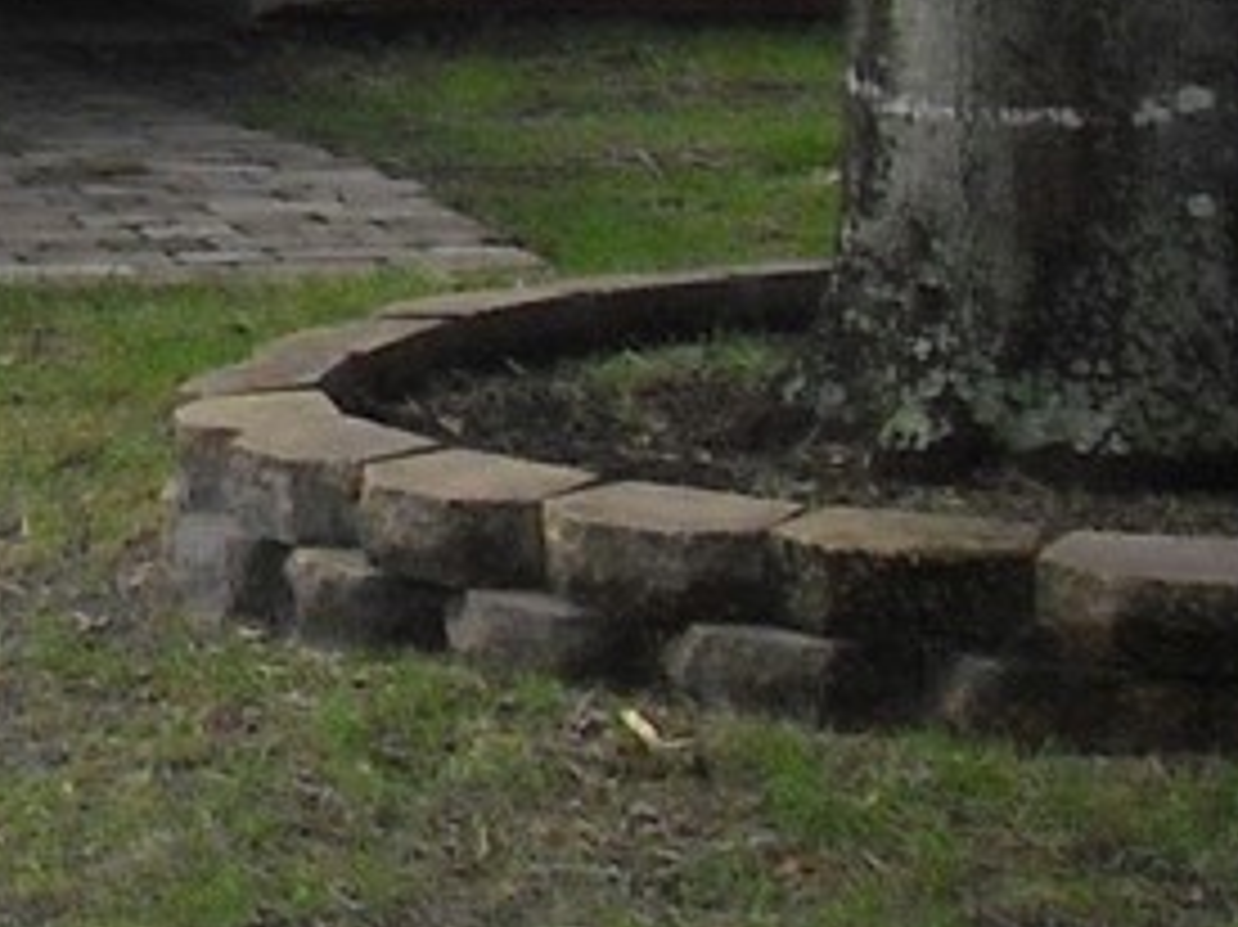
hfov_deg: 8.6
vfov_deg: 6.6
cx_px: -999
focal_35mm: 221
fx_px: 7900
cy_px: -716
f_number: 2.8
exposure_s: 1/1000
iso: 100
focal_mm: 6.2
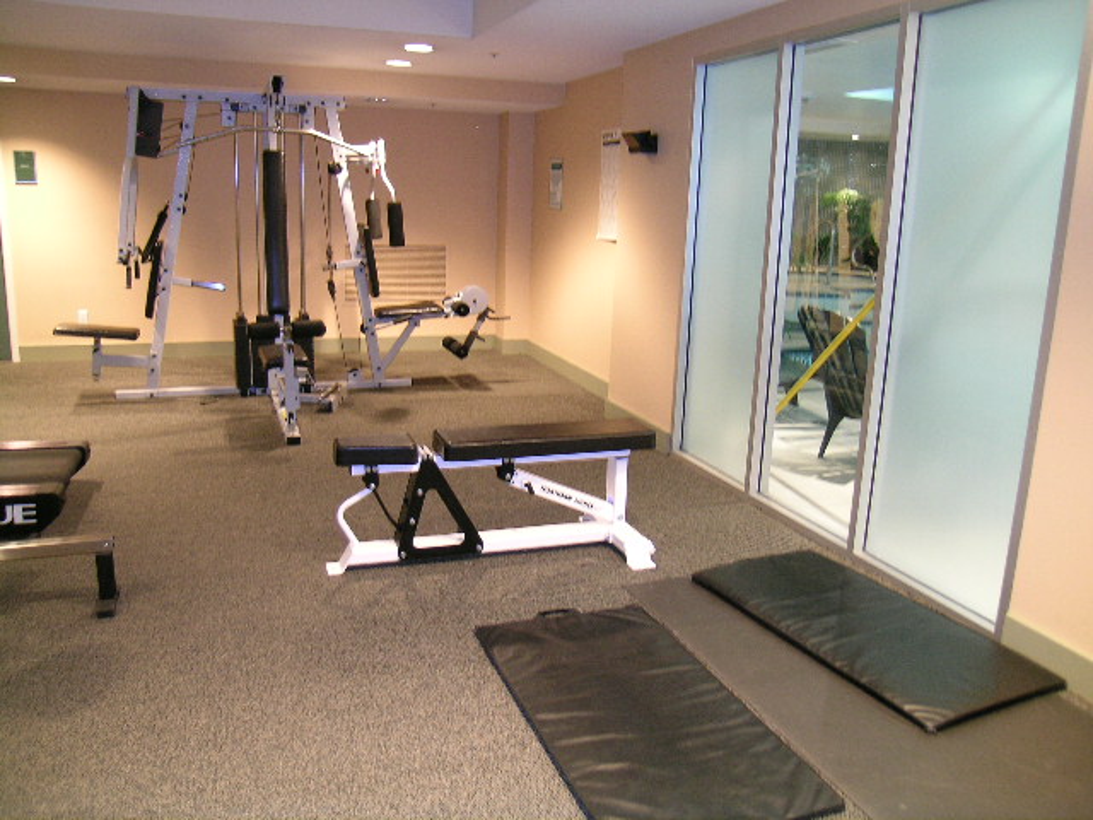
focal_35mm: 28
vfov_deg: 49.7
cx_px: 546
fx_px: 884
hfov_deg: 63.4
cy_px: 410
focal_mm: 5.8
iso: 98
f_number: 2.8
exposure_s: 1/3.7
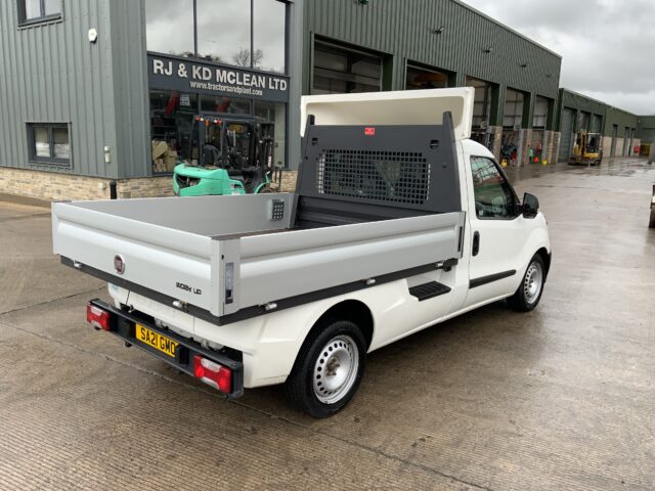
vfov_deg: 48.2
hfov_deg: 61.7
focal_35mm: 29
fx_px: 549
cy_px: 246
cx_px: 328
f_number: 1.8
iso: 16
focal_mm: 3
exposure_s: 1/159
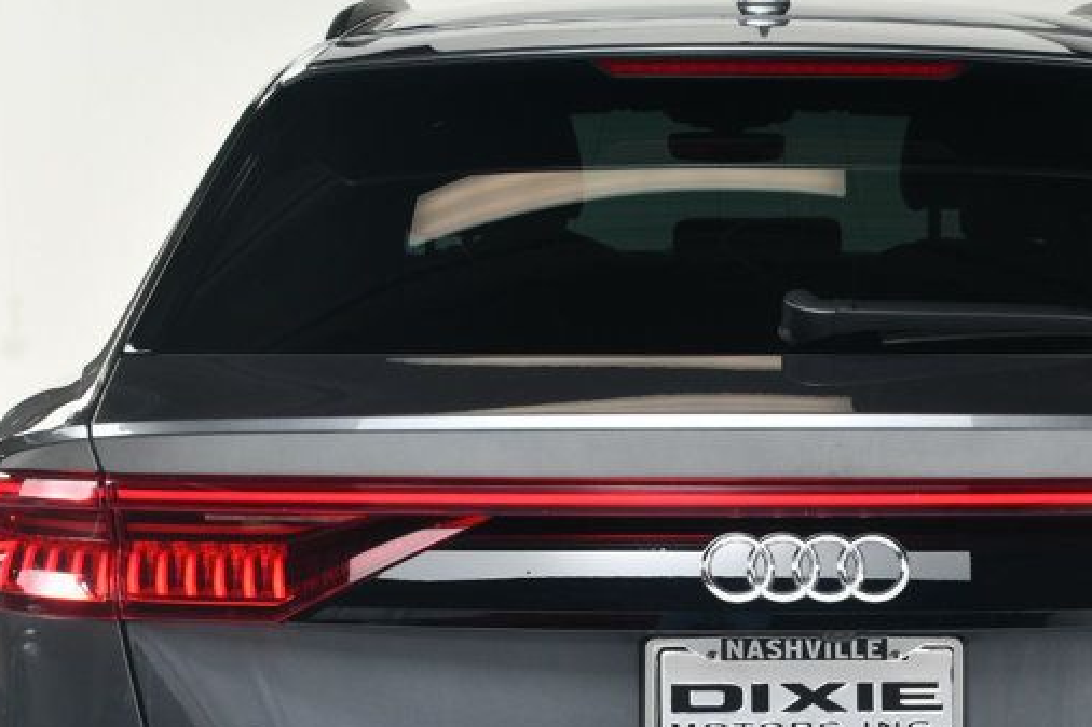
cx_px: 783
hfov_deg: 24.9
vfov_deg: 16.6
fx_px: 2456
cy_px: 682
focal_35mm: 81
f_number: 10
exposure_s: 1/160
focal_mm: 27
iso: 100
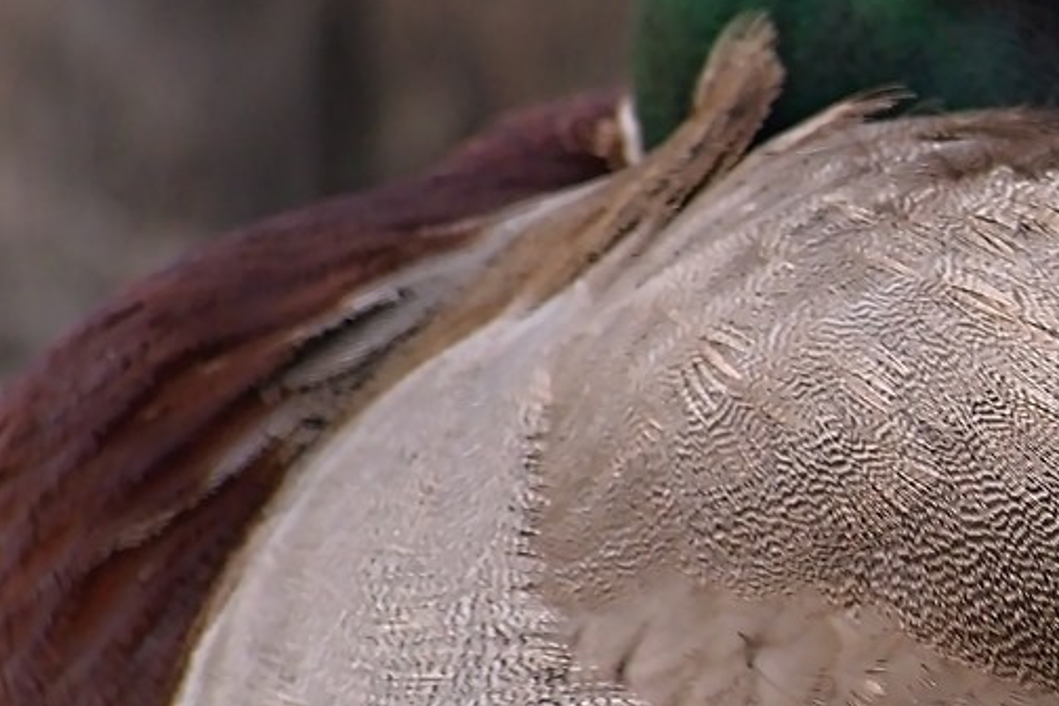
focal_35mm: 2857
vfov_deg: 0.5
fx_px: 84037
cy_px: 392
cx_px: 1822
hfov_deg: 0.7
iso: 640
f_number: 8
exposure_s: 1/1250
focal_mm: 600
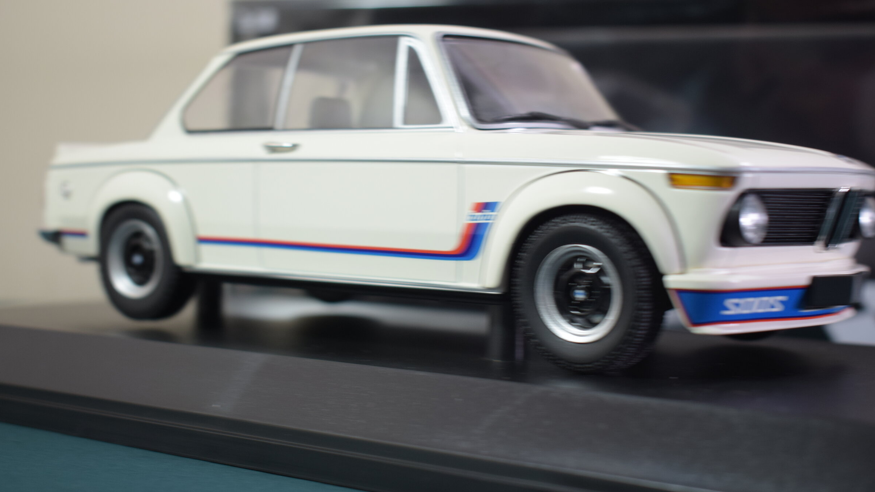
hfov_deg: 36.3
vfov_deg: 20.9
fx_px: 1335
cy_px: 267
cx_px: 433
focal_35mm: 58
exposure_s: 1/50
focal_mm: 35
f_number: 4.5
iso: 400
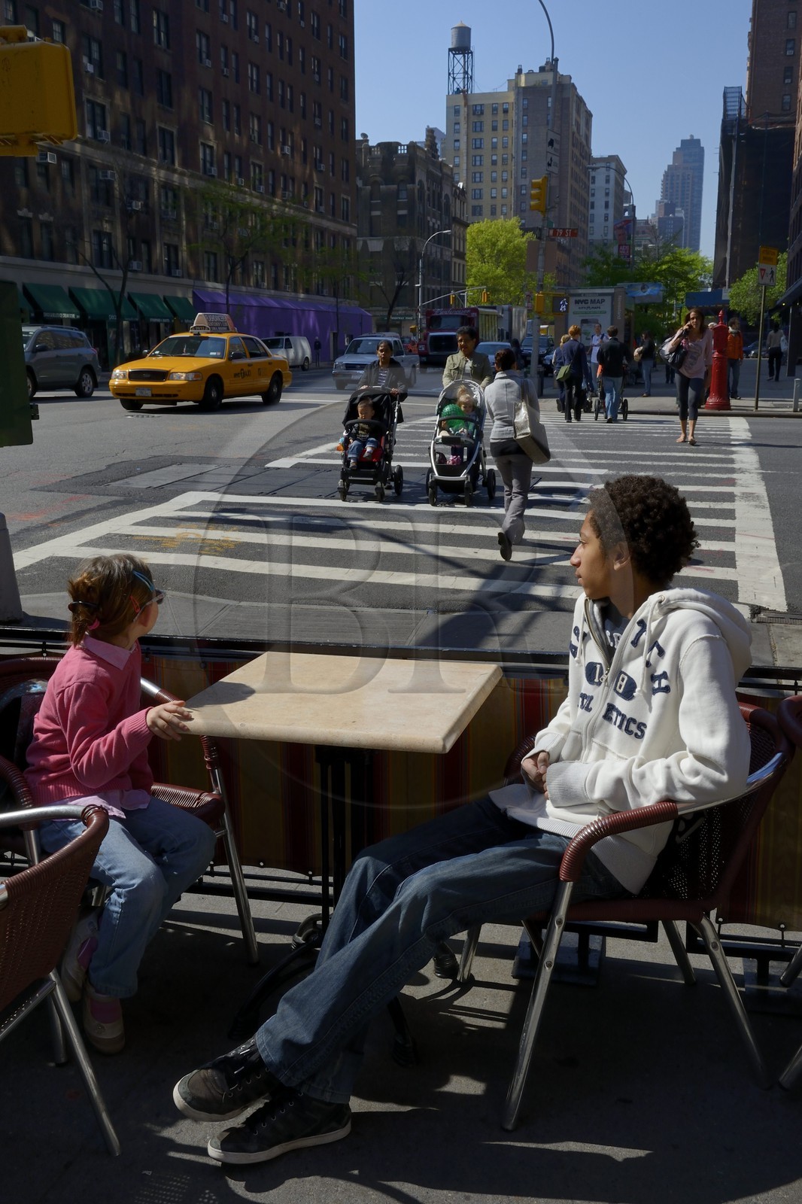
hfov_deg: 38.9
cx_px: 401
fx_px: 1137
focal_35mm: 34
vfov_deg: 55.8
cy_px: 602
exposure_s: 1/250
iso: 400
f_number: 18
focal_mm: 34
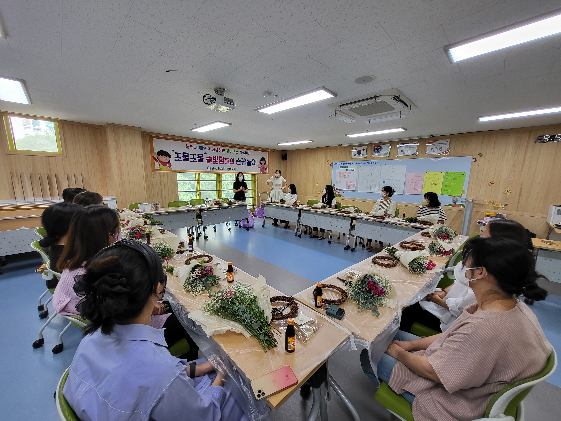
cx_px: 280
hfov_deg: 106.2
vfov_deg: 89.9
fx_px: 211
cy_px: 210
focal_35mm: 13
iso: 80
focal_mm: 1.74
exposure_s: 1/60
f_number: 2.2
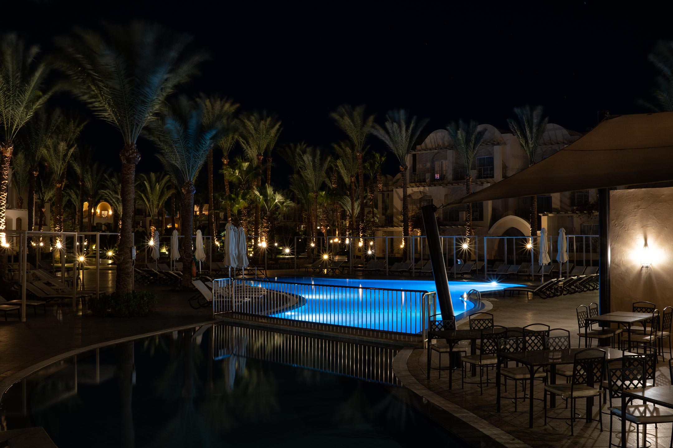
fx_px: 648
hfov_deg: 54.9
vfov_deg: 38.2
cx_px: 336
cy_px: 224
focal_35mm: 35
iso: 160
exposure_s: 30
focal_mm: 23.1
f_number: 16
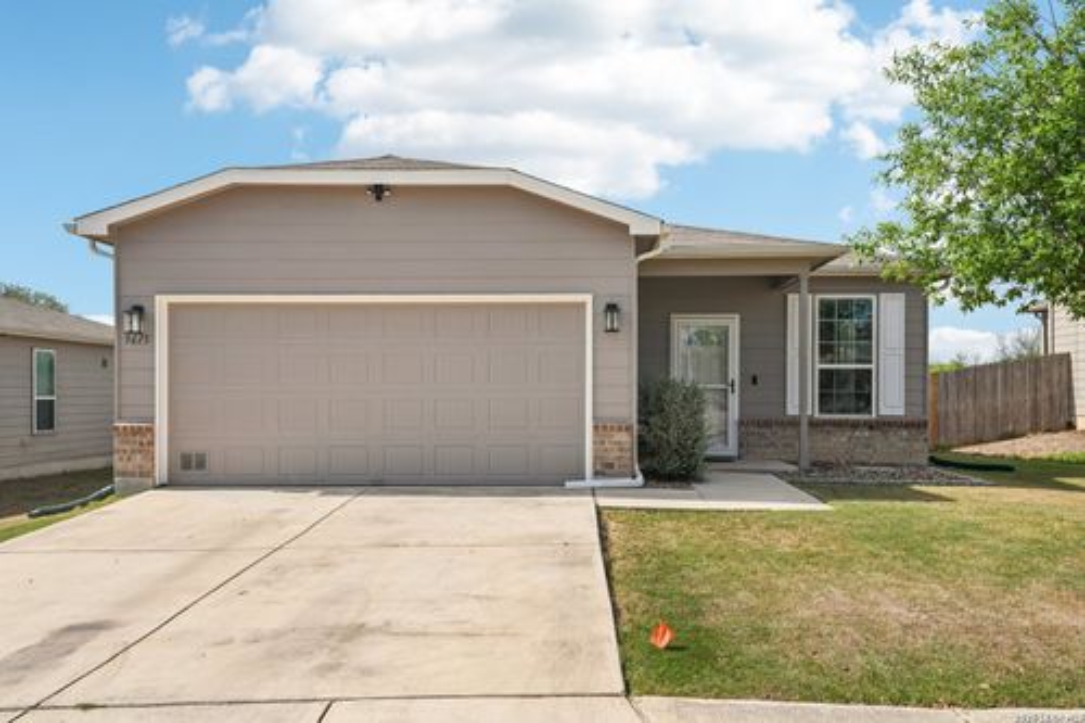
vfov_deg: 41.1
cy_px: 362
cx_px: 542
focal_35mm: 32
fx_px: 964
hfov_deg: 58.7
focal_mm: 32
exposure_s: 1/750
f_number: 8
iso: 200
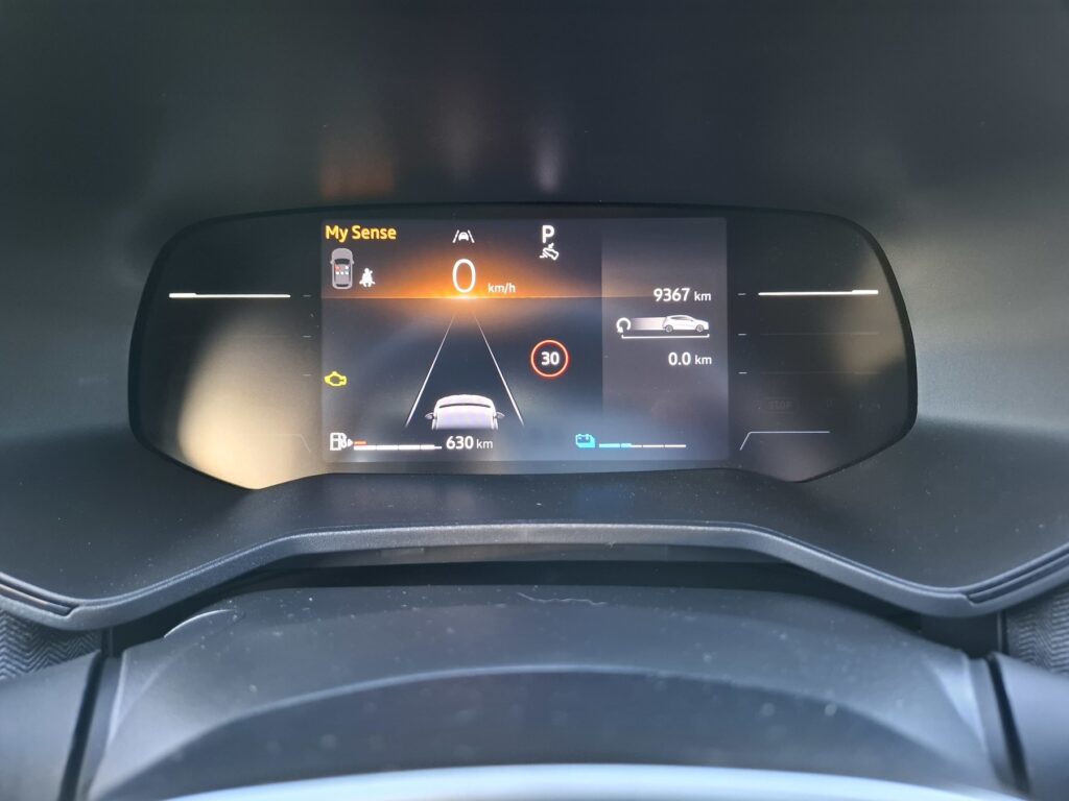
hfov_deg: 73.9
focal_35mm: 23
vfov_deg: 58.9
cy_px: 400
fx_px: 710
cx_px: 534
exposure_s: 1/50
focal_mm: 5.54
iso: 320
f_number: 1.8
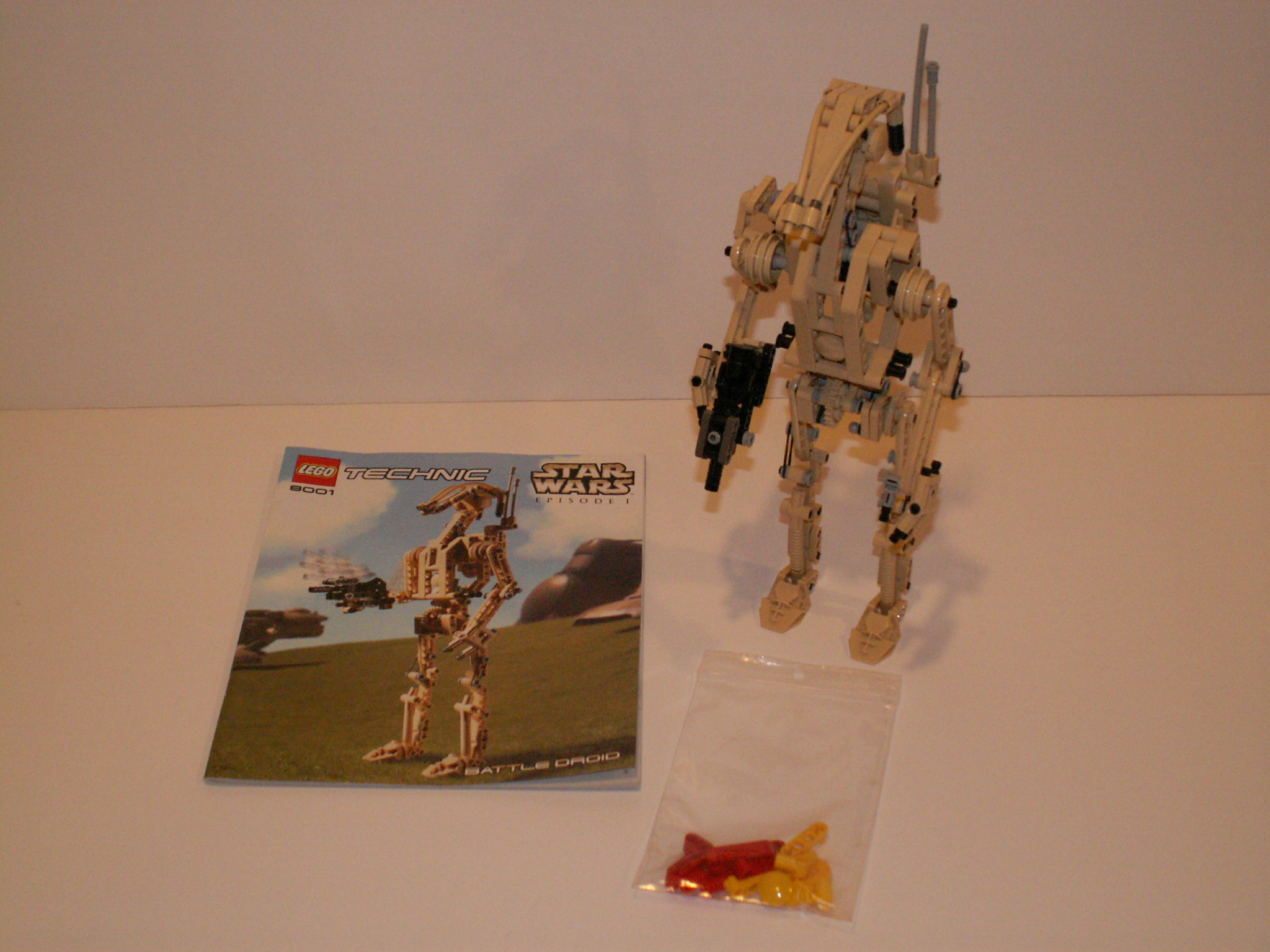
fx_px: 1834
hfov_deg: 38.2
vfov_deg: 29.1
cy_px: 476
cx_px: 635
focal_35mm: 50
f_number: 3.2
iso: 160
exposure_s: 1/40
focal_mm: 8.29
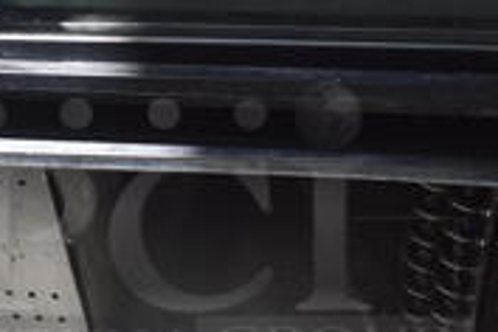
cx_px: 163
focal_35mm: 93
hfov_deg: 21.8
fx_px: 1286
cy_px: 228
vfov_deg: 14.7
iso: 400
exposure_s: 1/250
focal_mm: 18
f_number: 5
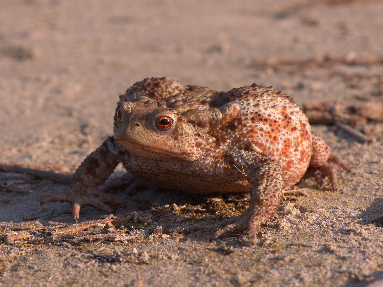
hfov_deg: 13.2
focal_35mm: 150
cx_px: 196
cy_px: 143
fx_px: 1660
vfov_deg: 9.9
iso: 400
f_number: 14
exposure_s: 1/250
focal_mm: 105
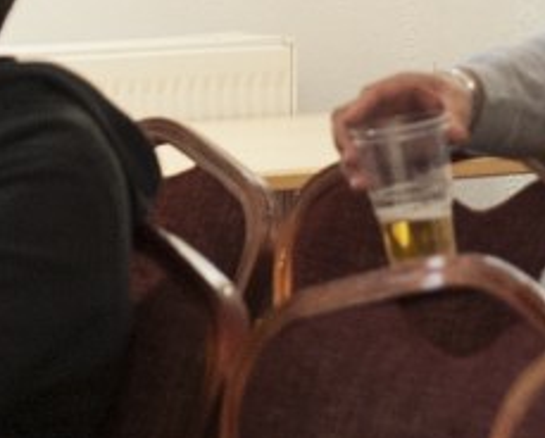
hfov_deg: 5.6
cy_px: 90
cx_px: 569
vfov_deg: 4.5
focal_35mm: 344
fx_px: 5558
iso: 1600
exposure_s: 1/30
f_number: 3.2
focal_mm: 70
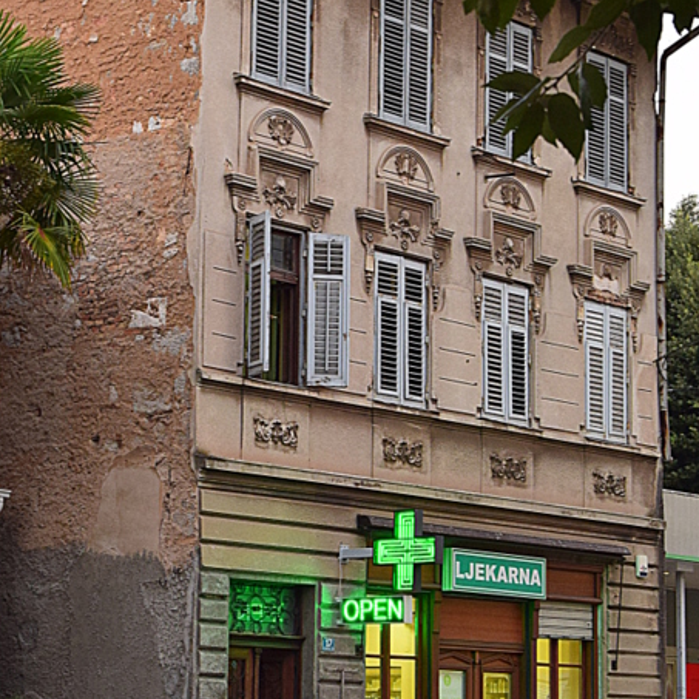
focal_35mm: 63
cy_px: 302
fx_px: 1439
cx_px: 314
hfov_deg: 27.3
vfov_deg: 27.3
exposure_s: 1/20
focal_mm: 28
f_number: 6.3
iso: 400
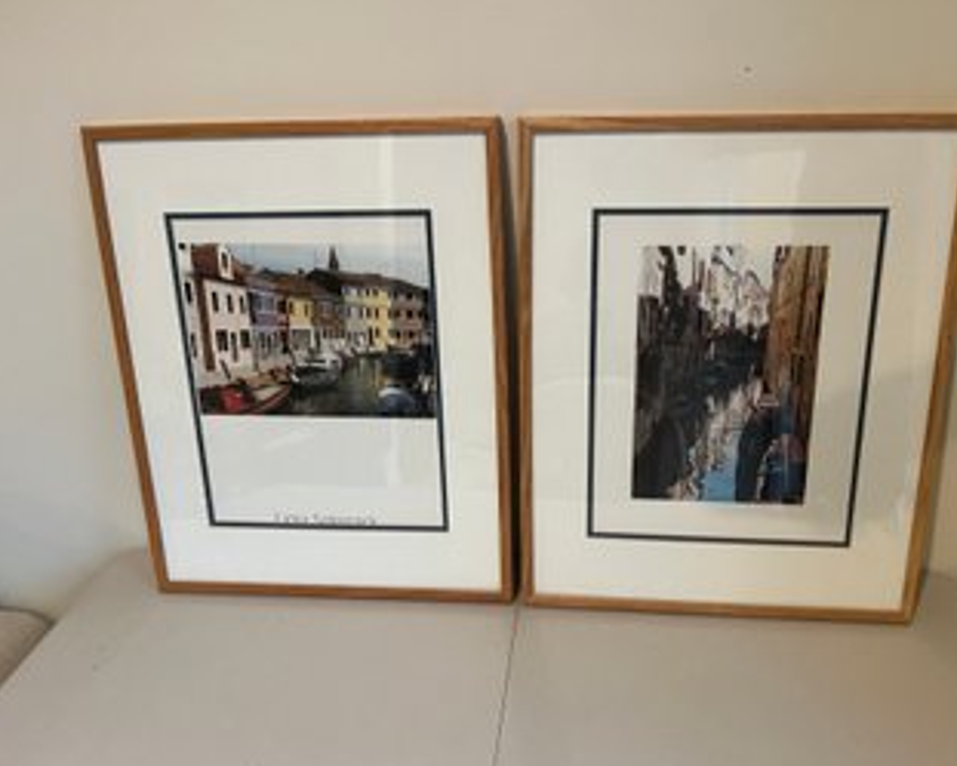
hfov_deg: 62.1
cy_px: 386
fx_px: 793
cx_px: 522
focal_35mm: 28
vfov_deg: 51.6
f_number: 1.6
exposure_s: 1/60
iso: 200
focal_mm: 5.1
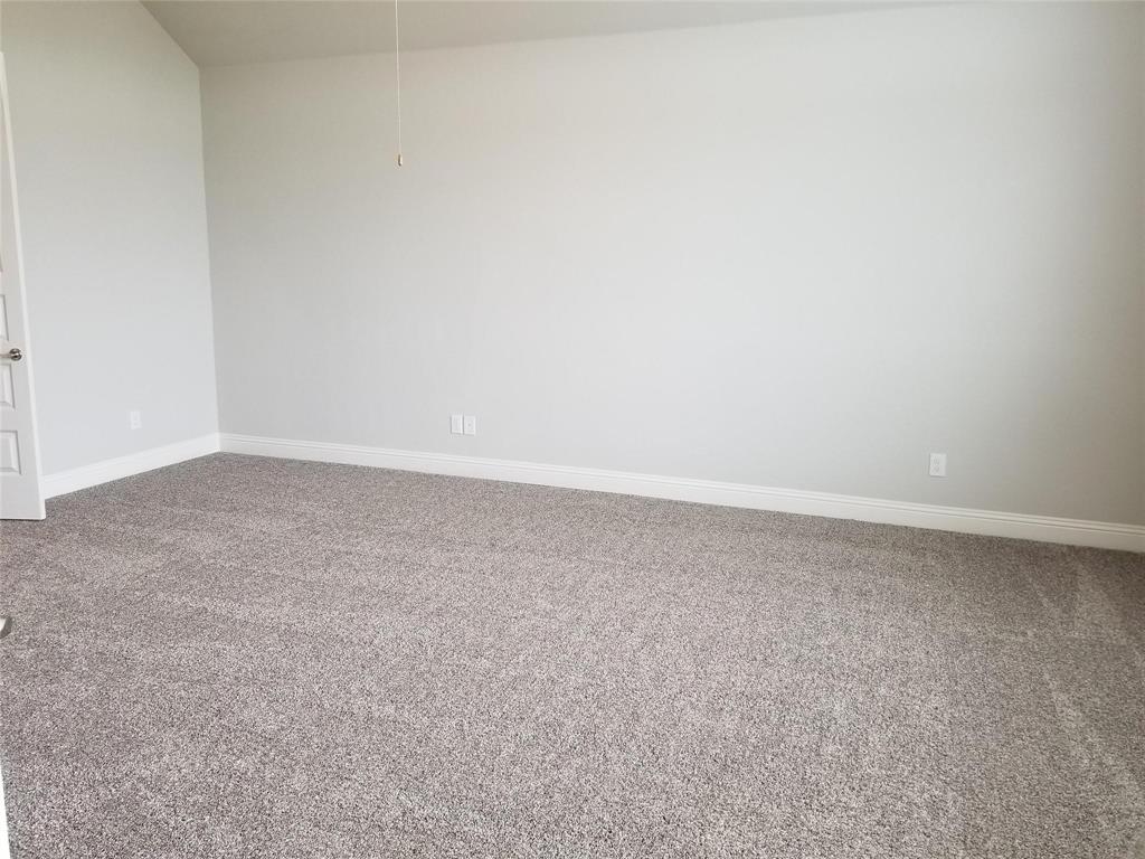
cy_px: 430
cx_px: 572
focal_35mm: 26
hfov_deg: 67.3
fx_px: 860
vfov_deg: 53.1
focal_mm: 4.25
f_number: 1.7
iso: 80
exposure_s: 1/60
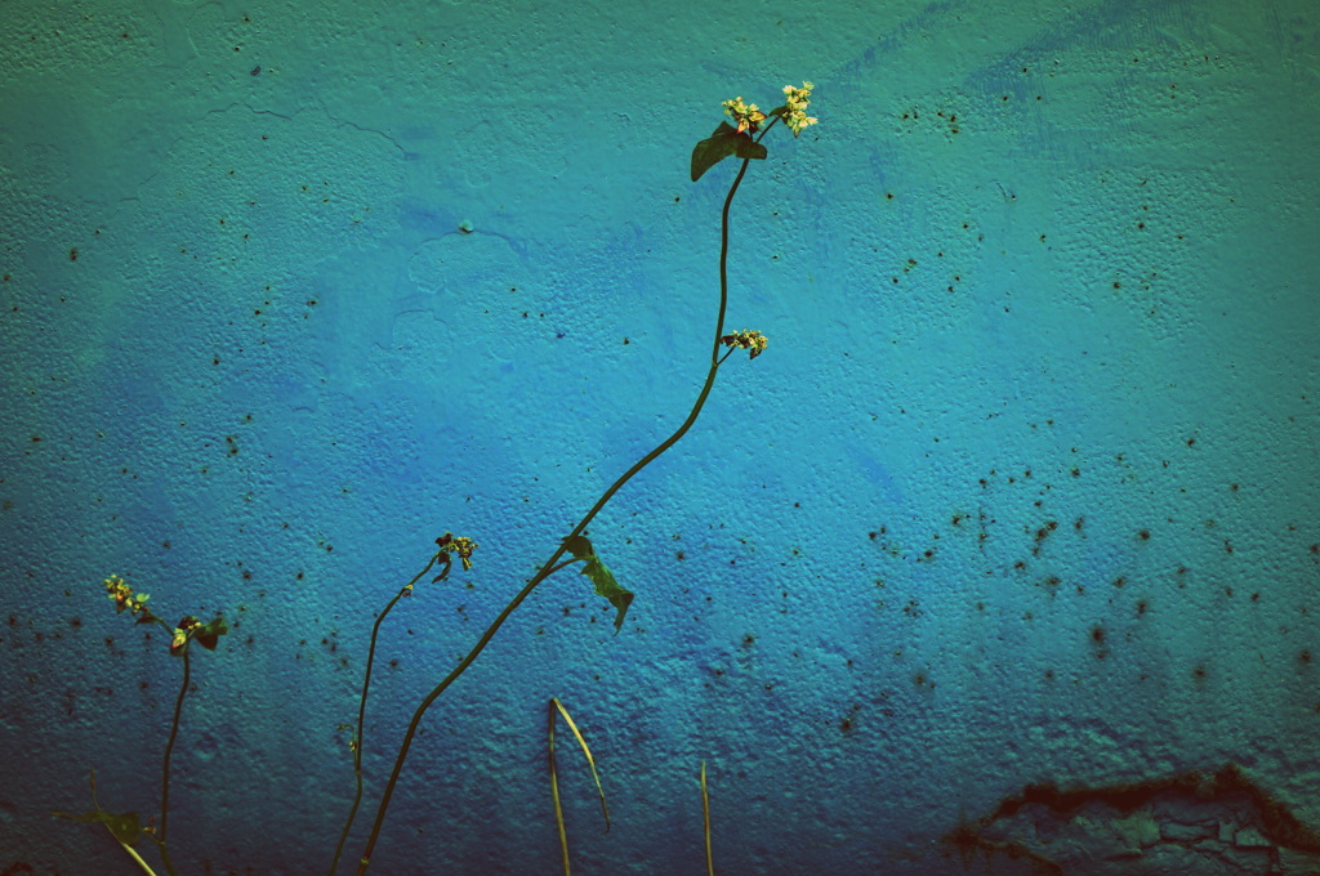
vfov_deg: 10.7
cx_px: 660
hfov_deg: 16.1
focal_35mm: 128
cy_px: 438
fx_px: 4669
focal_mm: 85
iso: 100
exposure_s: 1/320
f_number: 8
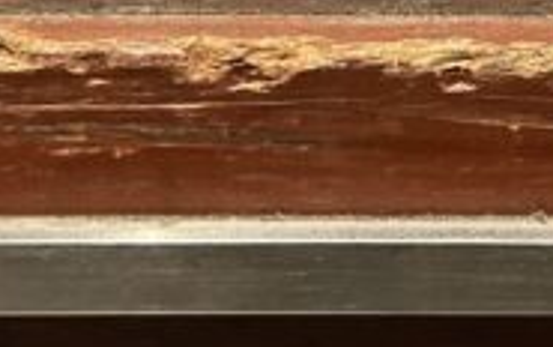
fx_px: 1795
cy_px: 12
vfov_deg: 10.9
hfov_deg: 17.5
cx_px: 308
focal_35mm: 119
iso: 400
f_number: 1.5
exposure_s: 1/60
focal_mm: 5.7
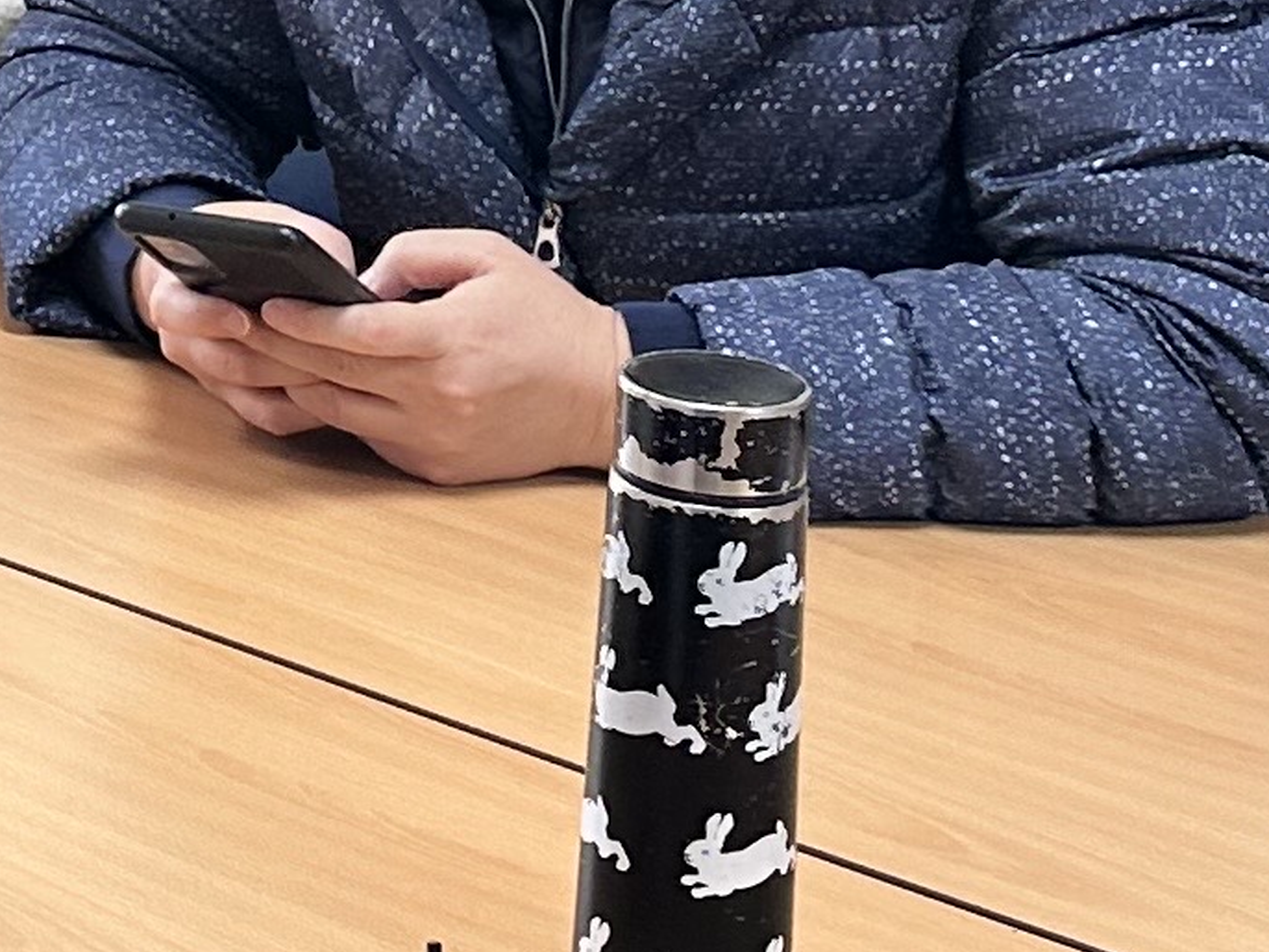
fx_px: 5171
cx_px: -542
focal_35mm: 141
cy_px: -471
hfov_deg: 13.3
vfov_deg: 10.2
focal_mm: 6.86
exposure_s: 1/120
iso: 64
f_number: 1.78
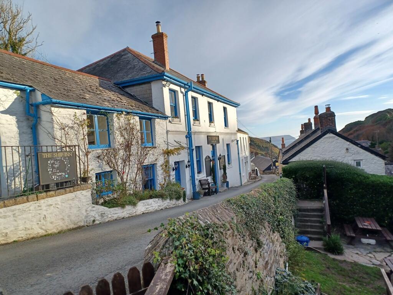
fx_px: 284
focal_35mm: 25
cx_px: 196
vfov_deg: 54.9
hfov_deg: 69.4
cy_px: 148
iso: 32
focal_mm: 4.6
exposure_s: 1/407
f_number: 1.8
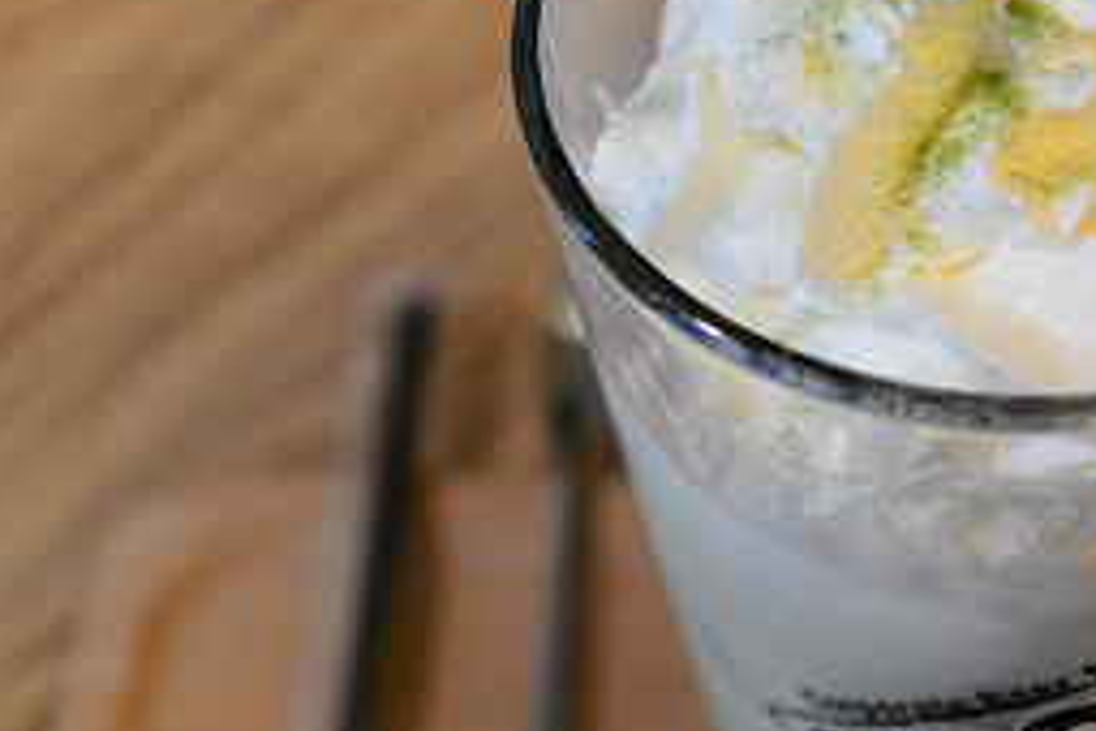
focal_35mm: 96
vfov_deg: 14.3
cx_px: 915
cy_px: 342
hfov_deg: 20.9
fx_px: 2922
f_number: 1.8
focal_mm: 18.5
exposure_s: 1/160
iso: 400
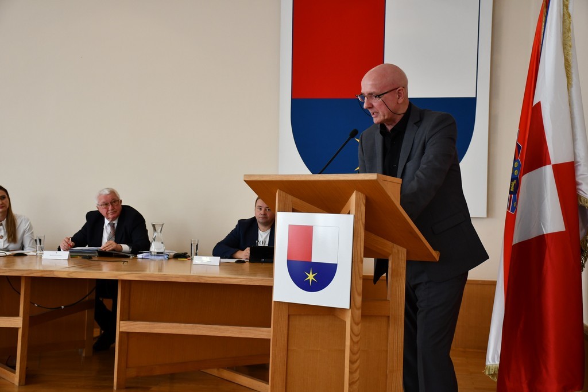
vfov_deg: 26.5
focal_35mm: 51
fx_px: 833
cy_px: 196
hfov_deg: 38.9
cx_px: 294
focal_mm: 34
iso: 800
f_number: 4.2
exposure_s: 1/200
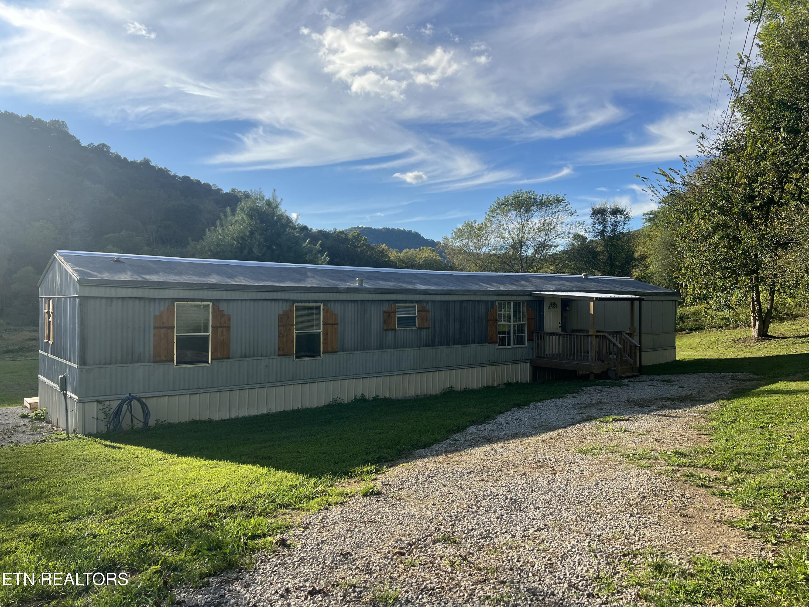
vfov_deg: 53.1
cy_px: 304
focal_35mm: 26
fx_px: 608
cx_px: 404
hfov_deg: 67.3
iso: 50
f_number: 1.5
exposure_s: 1/2353
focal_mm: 5.7
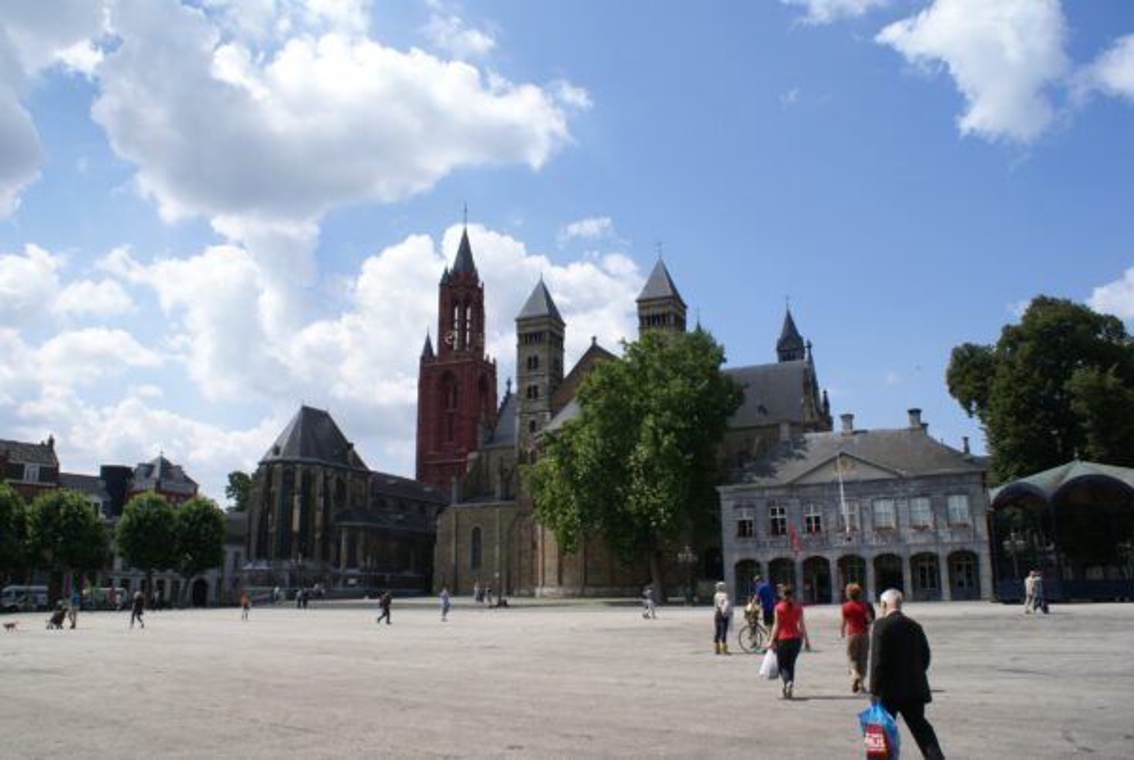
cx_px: 567
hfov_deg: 67.3
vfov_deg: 48.1
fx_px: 852
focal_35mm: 27
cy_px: 380
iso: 100
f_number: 10
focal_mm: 18
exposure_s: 1/200
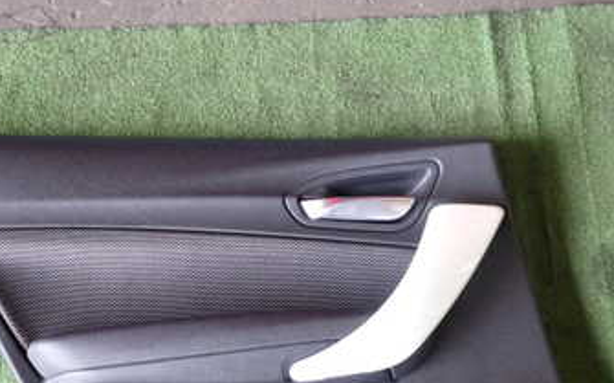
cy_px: 313
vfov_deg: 22.4
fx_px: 953
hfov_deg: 35.7
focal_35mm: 57
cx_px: 286
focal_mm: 5.4
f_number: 2.3
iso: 250
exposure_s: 1/30
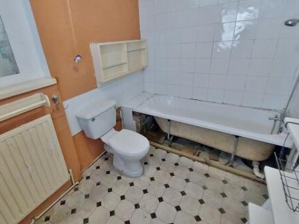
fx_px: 147
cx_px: 134
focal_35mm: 17
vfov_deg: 74.5
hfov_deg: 90.8
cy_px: 101
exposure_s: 1/25
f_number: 2.2
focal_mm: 1.13
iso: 252
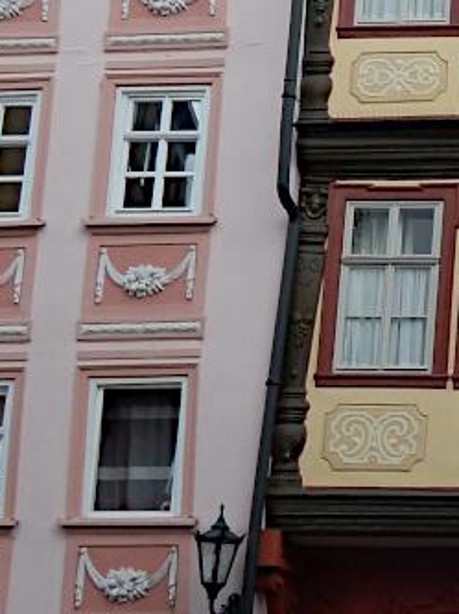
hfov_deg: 16.0
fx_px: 1470
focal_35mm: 83
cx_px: 730
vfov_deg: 23.3
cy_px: 127
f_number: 3
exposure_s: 1/500
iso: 125
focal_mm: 4
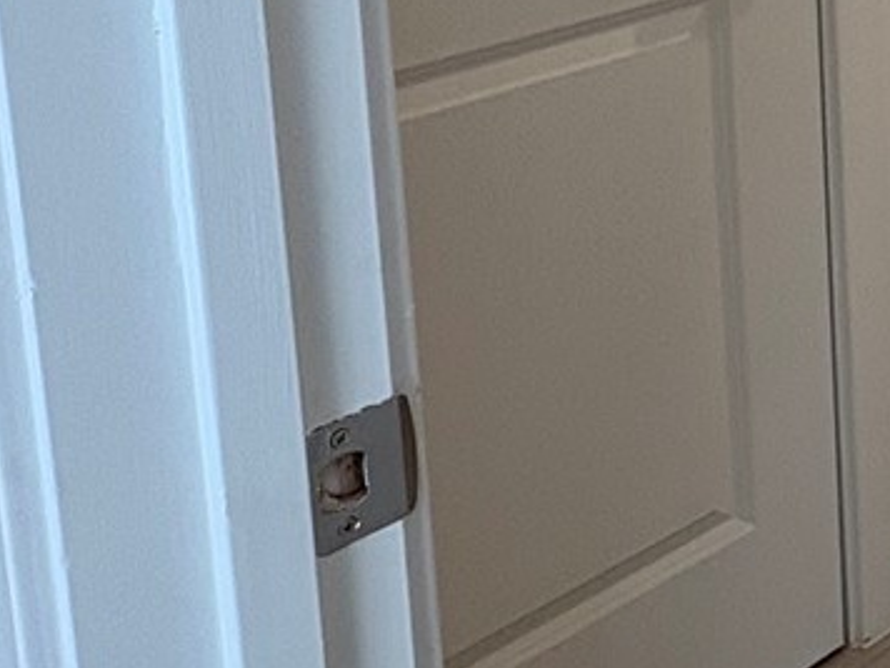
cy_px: -253
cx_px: 1395
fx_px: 1620
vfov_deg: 20.7
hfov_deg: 23.4
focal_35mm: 63
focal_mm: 2.22
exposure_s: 1/120
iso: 125
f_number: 2.2
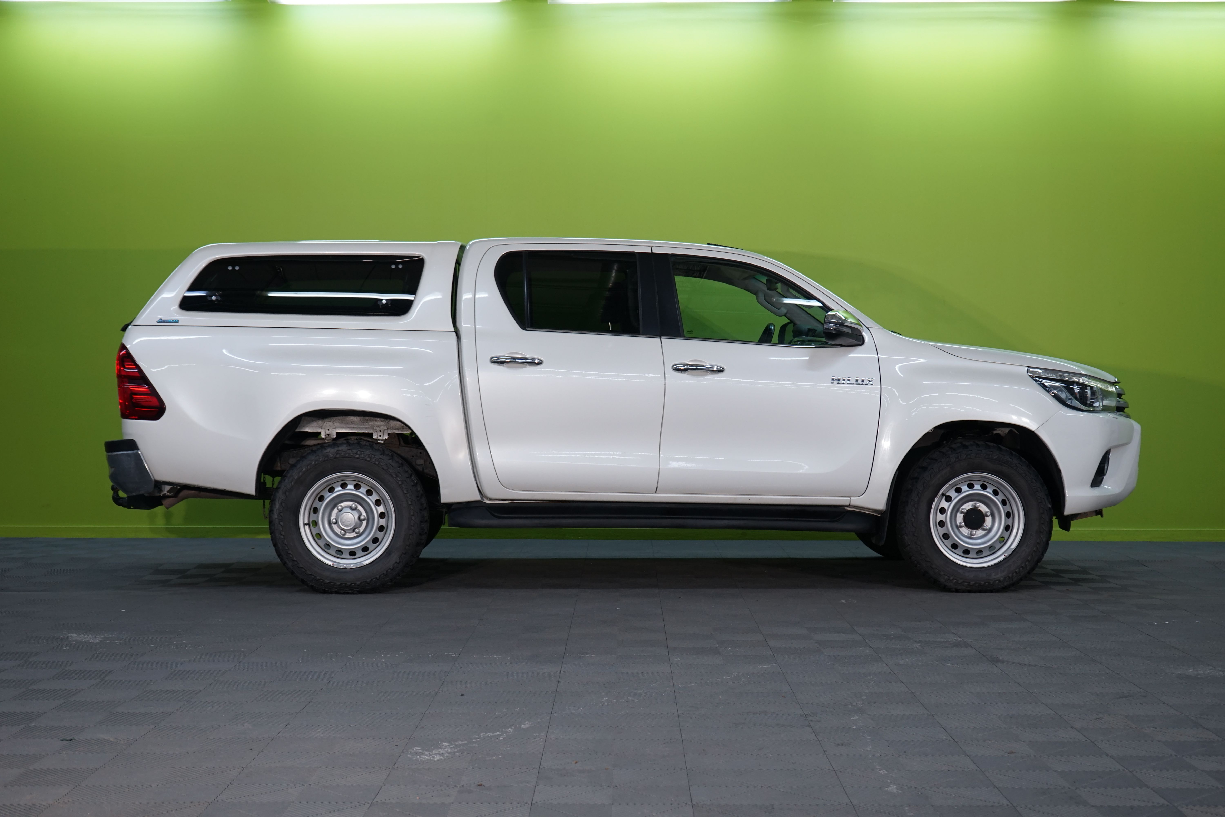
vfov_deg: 27.0
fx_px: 1701
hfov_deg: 39.6
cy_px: 408
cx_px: 612
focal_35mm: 50
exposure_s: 1/25
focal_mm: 50
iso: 500
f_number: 6.3
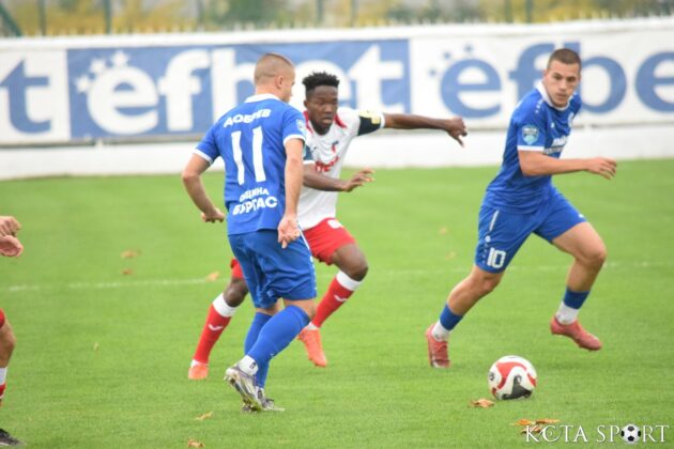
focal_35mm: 420
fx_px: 7863
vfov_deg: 3.3
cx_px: 337
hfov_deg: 4.9
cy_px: 224
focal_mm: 280
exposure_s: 1/1000
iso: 6400
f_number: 5.6
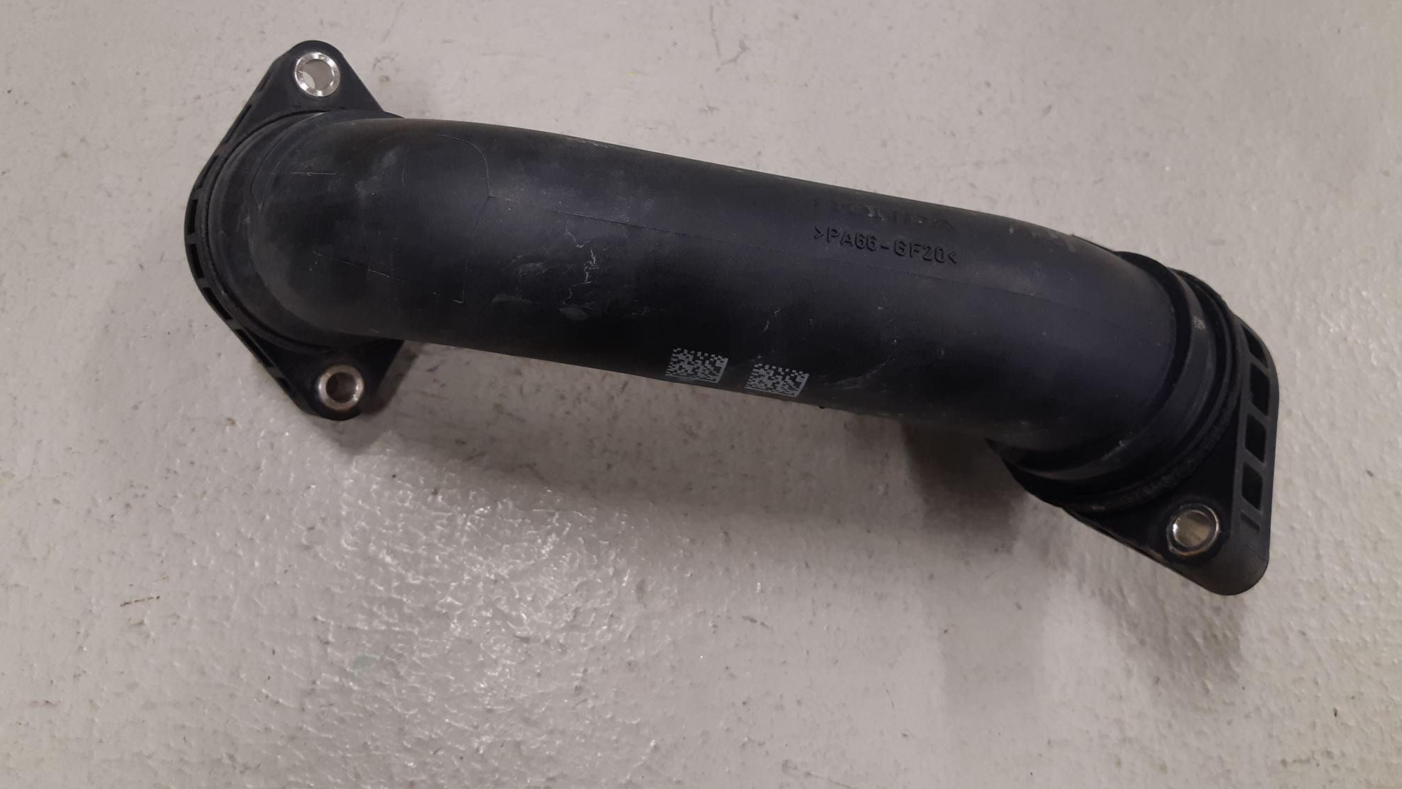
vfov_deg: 39.9
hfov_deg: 66.1
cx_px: 699
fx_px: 1078
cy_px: 289
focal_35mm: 29
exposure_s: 1/50
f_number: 1.7
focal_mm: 3.93
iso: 100
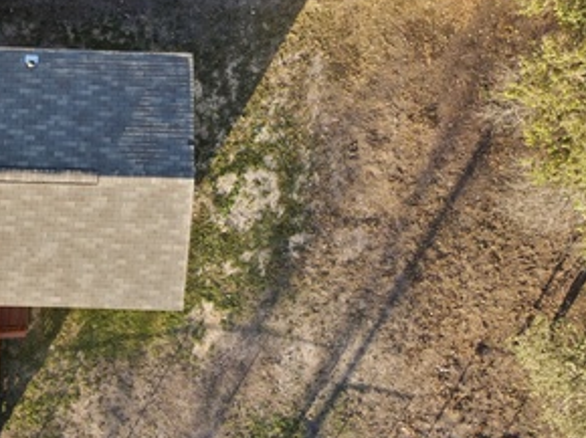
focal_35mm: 53
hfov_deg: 33.4
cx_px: 14
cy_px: 167
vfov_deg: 27.4
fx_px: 896
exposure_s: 1/386
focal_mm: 4.5
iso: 112
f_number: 2.8
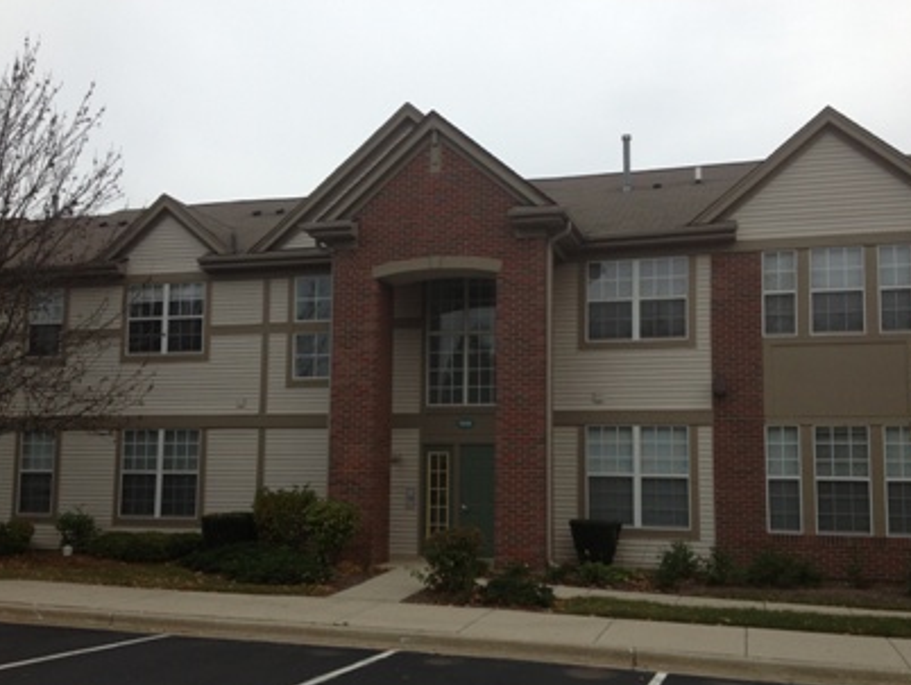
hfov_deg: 47.8
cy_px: 374
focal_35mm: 39
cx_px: 471
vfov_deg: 36.8
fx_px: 1027
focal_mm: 4.28
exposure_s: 1/355
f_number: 2.4
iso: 50
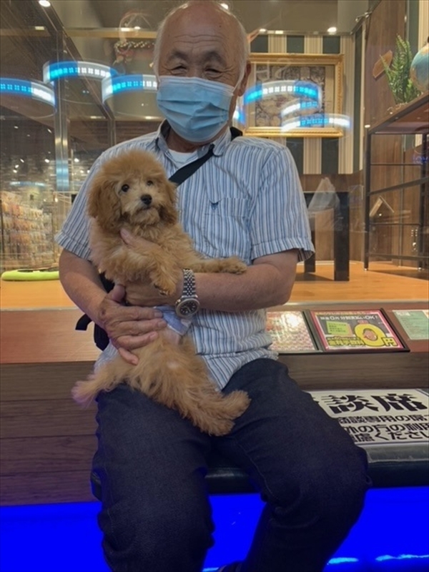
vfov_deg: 67.3
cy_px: 286
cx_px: 214
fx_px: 430
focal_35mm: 26
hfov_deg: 53.1
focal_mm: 4.25
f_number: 1.8
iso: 125
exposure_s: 1/60
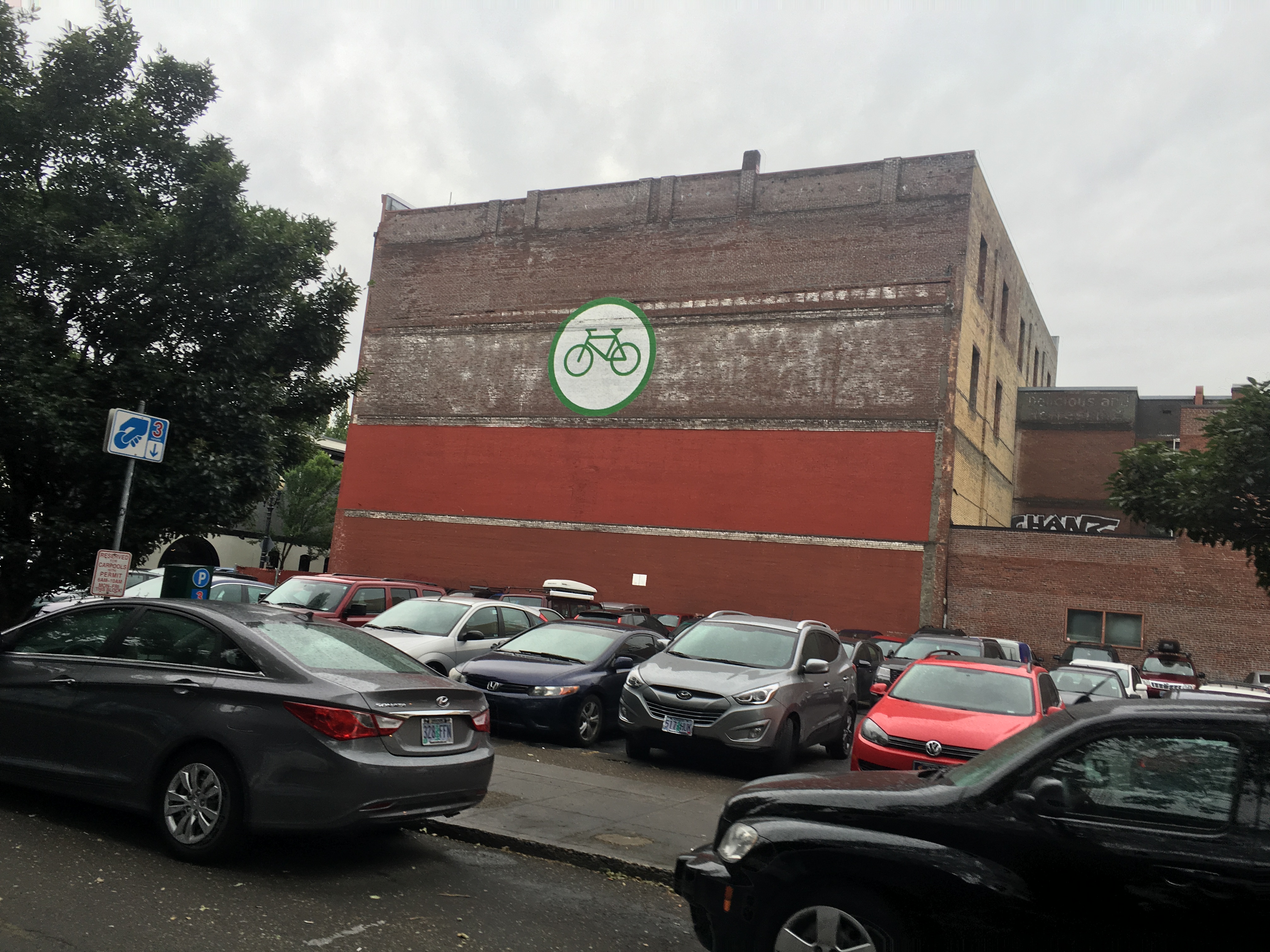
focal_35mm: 29
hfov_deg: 61.7
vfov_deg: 48.2
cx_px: 635
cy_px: 476
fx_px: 1064
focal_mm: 4.15
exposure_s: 1/349
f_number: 2.2
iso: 25
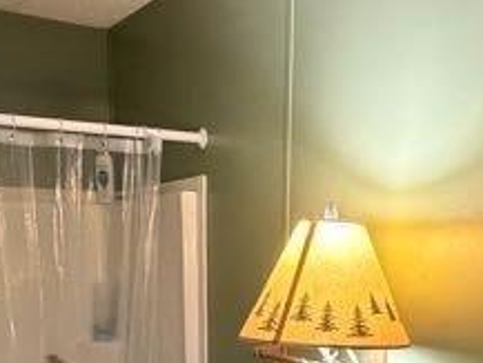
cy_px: 411
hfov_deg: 35.4
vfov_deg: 24.9
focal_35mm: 54
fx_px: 754
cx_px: 294
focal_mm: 2.22
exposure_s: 1/60
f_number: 2.2
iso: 1000
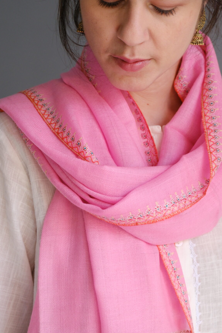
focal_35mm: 88
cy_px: 182
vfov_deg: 23.1
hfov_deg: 15.5
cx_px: 125
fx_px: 814
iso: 640
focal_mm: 39.6
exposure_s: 1/60
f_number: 4.2
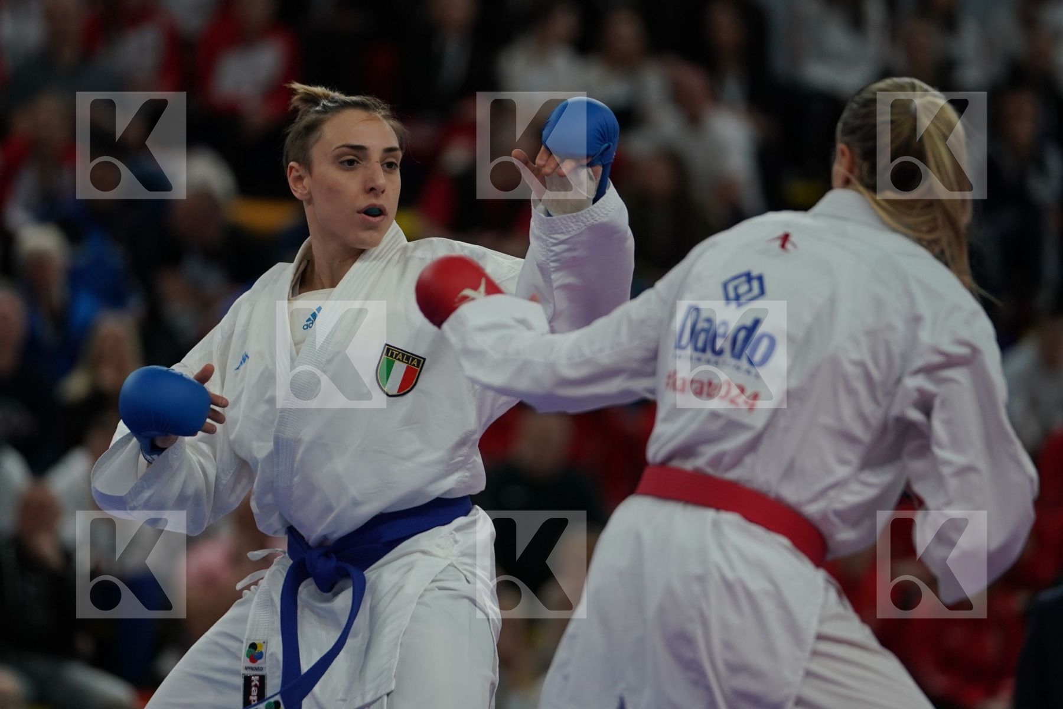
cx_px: 532
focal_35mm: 288
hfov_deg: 7.2
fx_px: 8503
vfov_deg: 4.8
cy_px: 354
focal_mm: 192
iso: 1000
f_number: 2.8
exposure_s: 1/1000
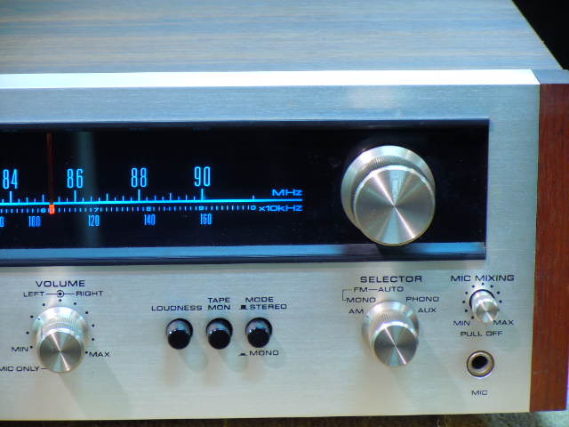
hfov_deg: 9.9
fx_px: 3287
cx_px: 284
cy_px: 214
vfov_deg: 7.4
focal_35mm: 200
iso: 100
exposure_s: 1/2
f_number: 4.7
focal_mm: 36
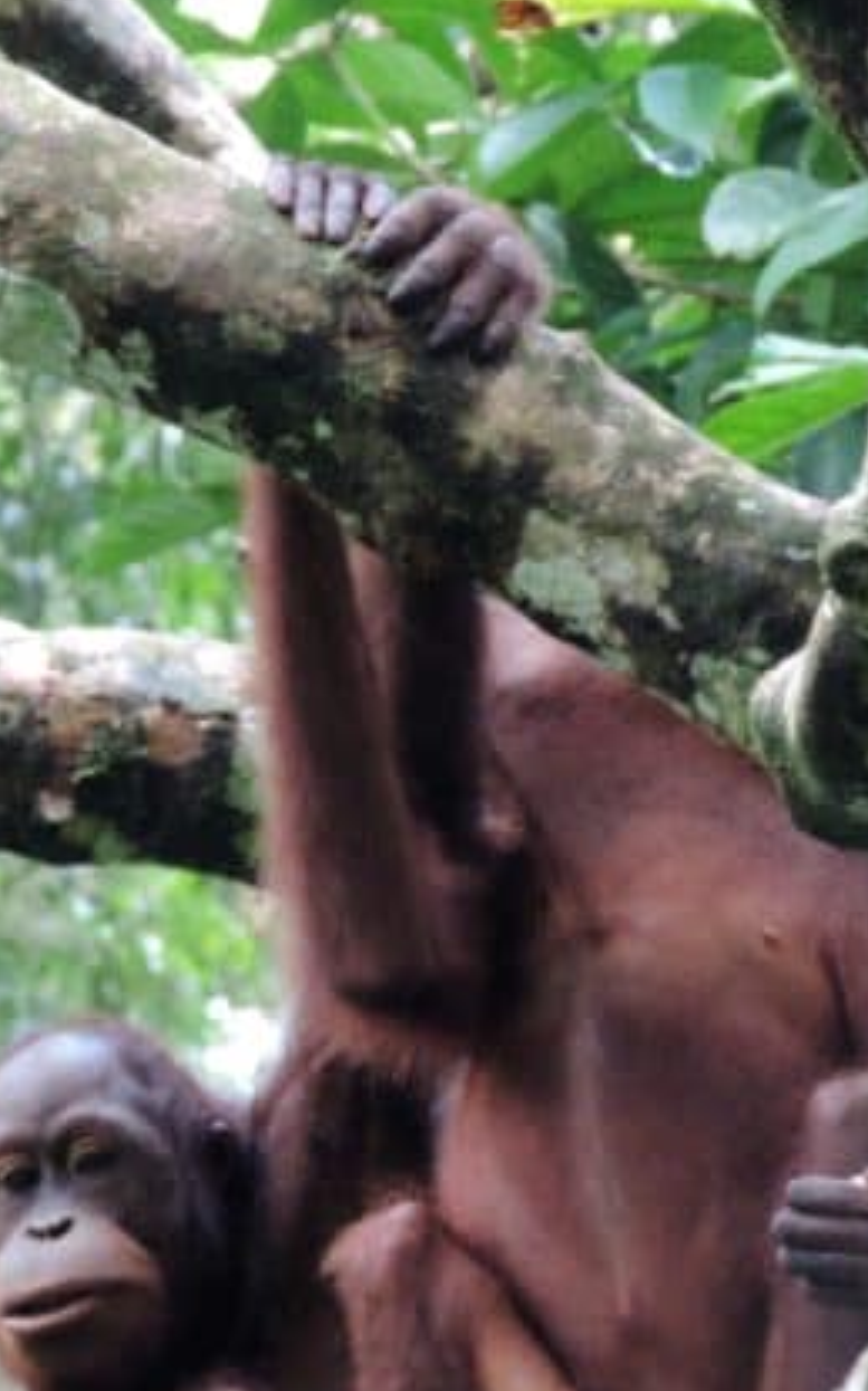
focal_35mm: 818
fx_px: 30993
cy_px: 871
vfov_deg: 2.6
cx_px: 201
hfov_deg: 1.6
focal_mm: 71.3
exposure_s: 1/40
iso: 800
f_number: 4.8
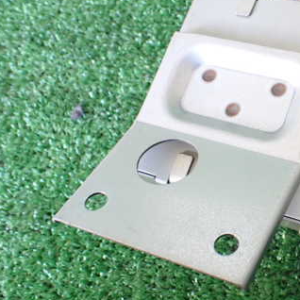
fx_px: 490
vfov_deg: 34.0
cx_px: 278
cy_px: 138
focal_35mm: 50
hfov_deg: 32.1
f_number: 2.3
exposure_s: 1/125
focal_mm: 5.4
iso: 800
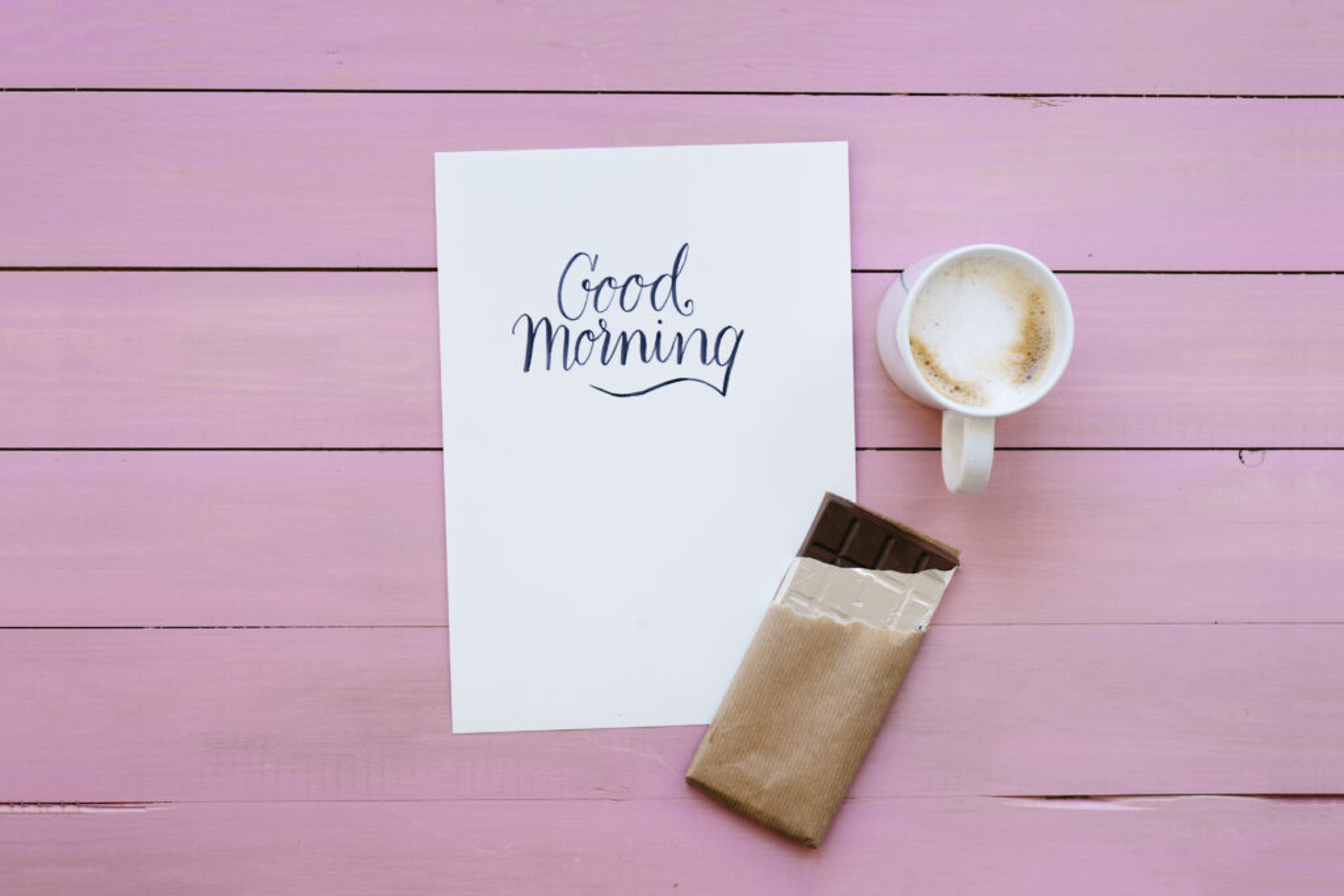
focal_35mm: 63
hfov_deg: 31.9
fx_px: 2352
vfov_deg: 21.6
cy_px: 448
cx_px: 672
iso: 320
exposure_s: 1/20
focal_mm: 63
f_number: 9
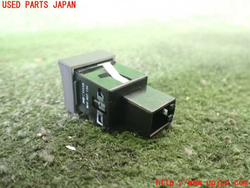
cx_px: 125
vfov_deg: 46.8
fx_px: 217
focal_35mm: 30
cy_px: 94
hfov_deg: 60.0
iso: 1250
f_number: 2.3
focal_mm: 5.4
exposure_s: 1/30
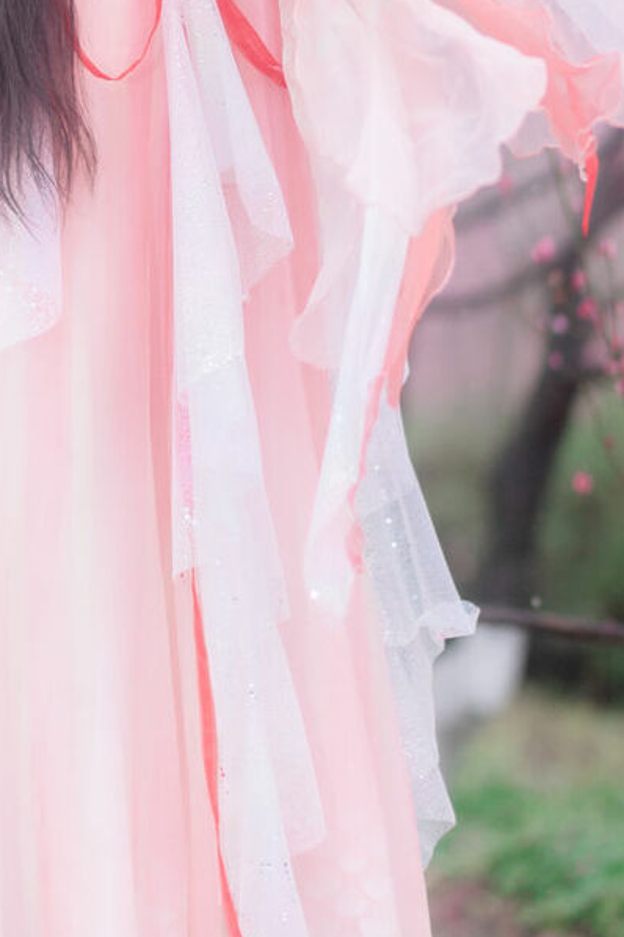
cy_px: -154
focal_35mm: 224
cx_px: 124
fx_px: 5830
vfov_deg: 9.1
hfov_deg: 6.1
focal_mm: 85
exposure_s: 1/800
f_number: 1.4
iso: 250
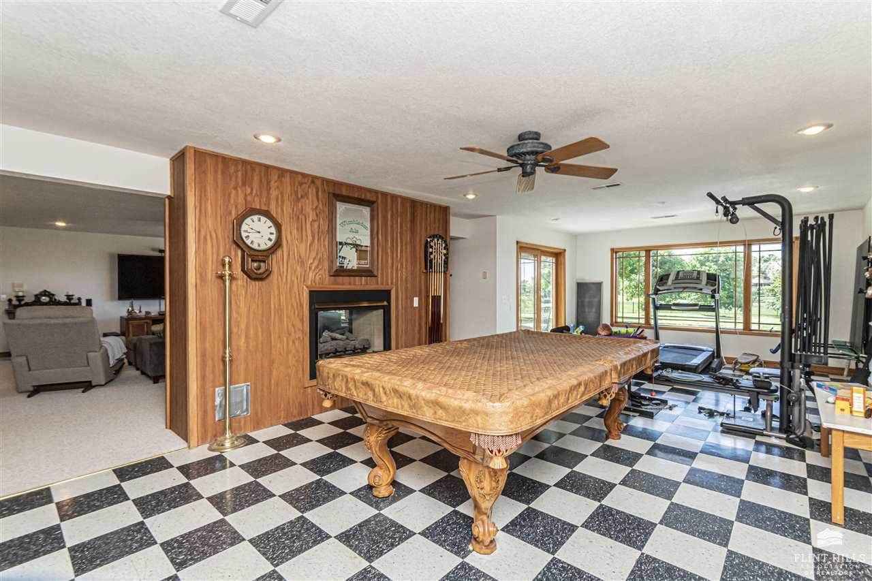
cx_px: 436
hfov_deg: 100.4
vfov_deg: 77.3
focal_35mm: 15
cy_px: 290
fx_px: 363
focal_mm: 10
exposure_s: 1/60
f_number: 11
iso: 800
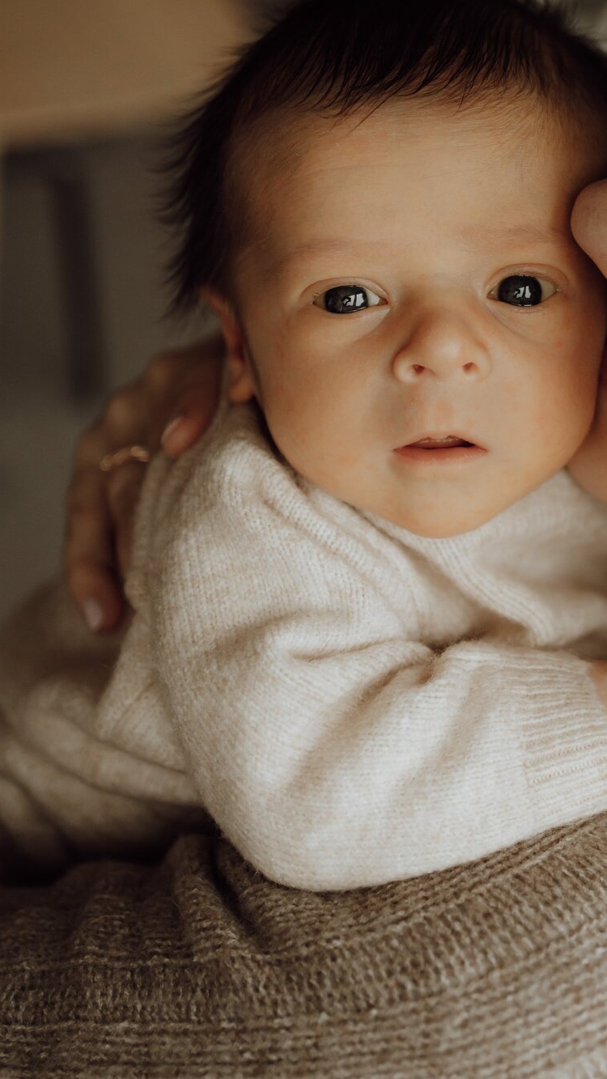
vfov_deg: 31.5
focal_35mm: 66
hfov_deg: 17.8
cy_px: 318
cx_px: 630
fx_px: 1888
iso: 640
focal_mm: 35
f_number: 2.2
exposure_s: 1/250
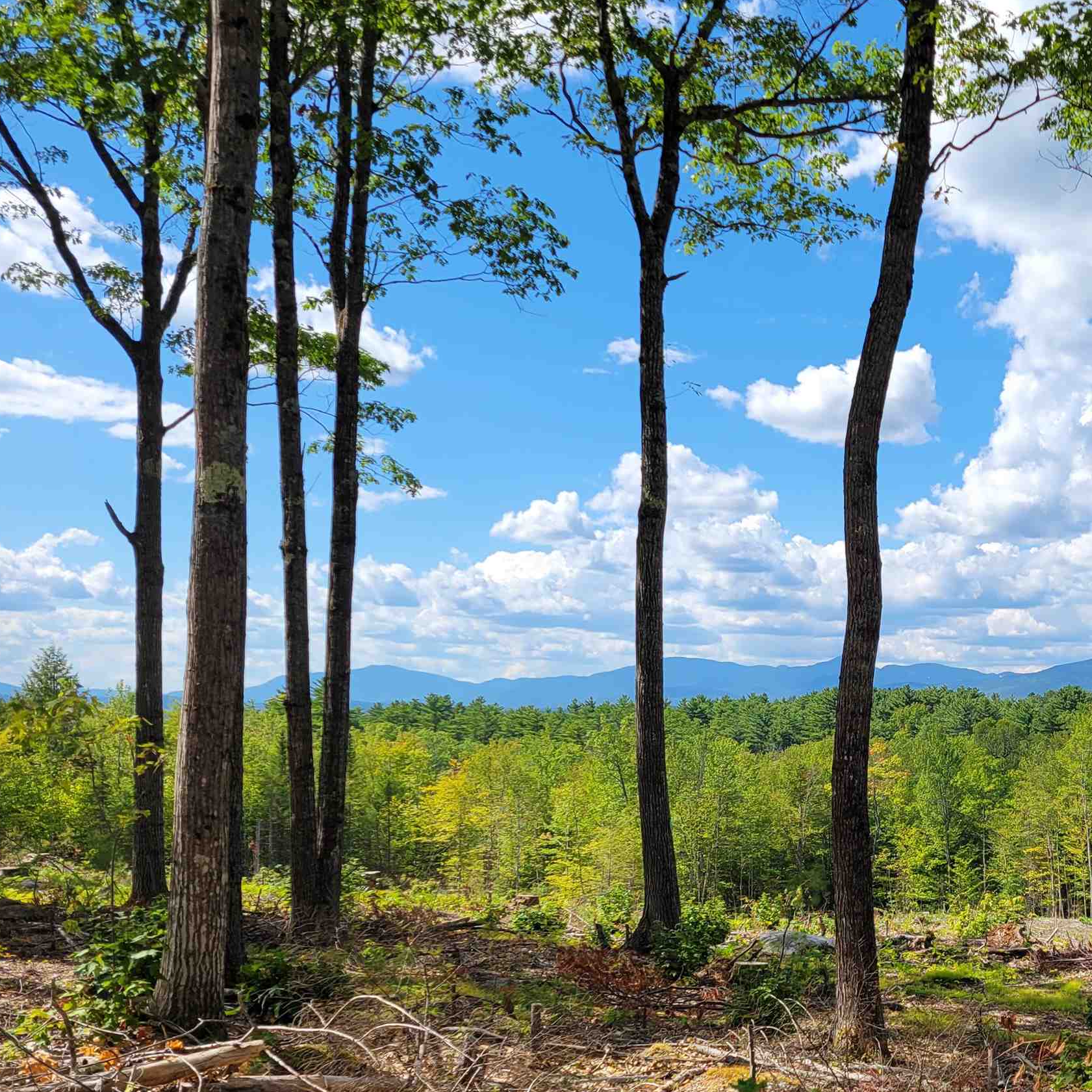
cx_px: 978
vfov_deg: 39.6
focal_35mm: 42
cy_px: 724
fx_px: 1499
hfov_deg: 37.5
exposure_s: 1/2252
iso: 40
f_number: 1.8
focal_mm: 5.4
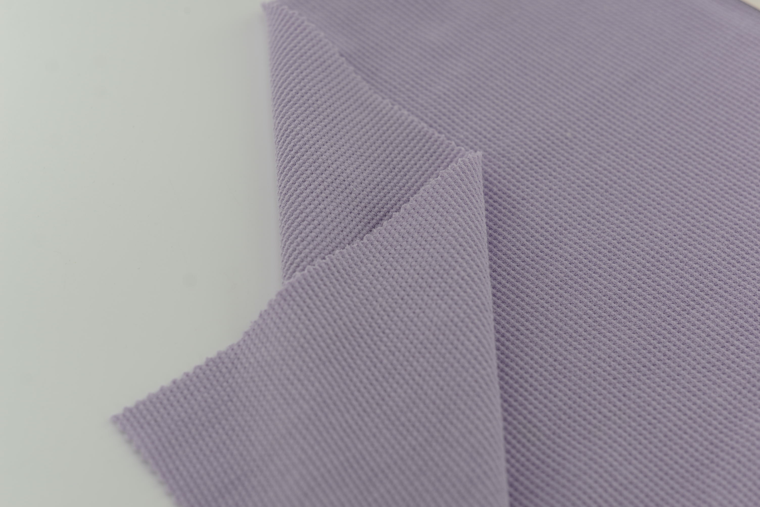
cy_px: 254
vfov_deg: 27.0
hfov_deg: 39.6
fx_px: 1056
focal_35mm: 50
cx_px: 380
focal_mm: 50
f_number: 3.5
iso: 100
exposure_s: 1/250
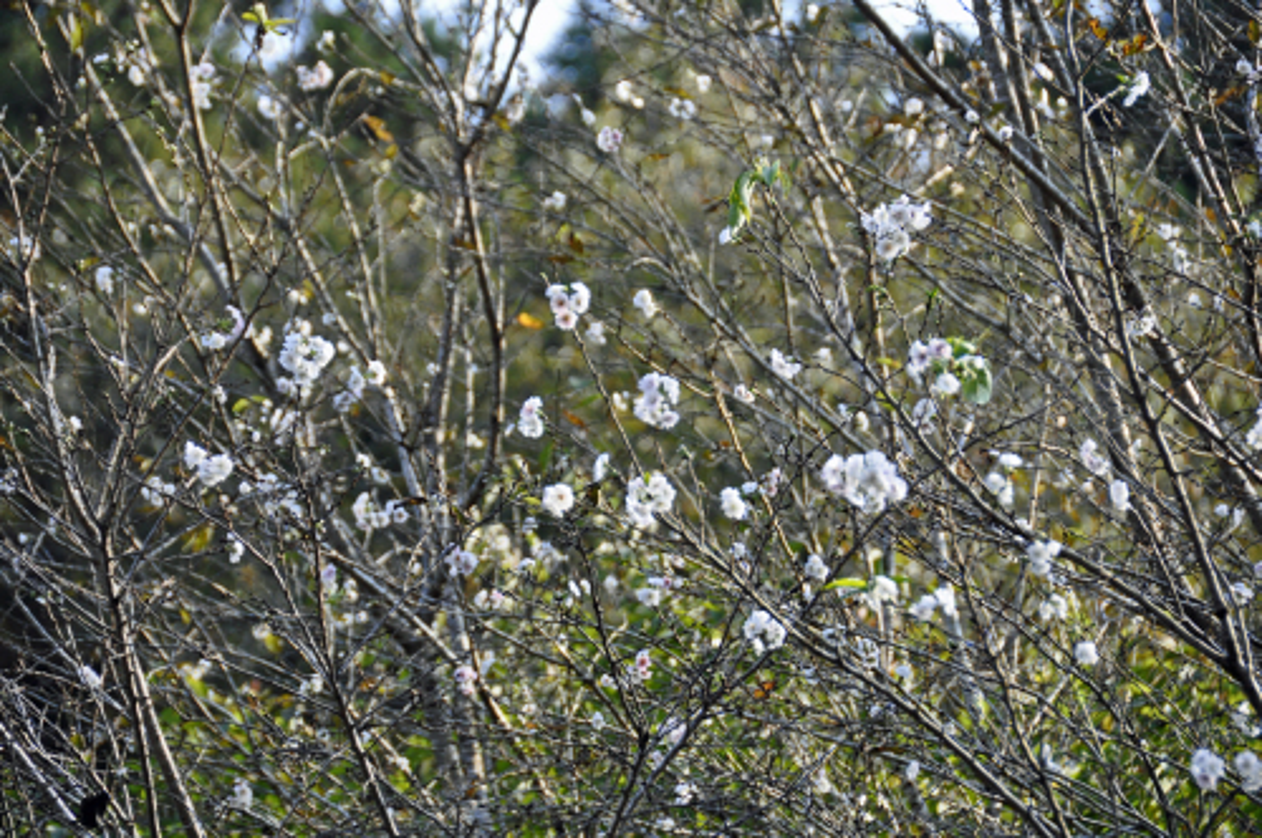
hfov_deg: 8.1
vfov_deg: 5.4
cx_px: 631
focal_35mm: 255
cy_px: 419
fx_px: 8927
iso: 800
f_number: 5.6
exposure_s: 1/800
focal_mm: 170
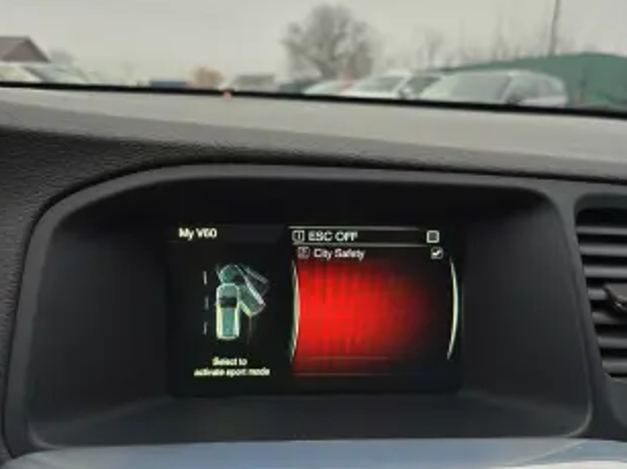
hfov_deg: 65.3
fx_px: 489
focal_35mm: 27
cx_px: 308
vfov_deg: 51.3
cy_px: 253
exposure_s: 1/100
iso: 160
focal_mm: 6.3
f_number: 1.7
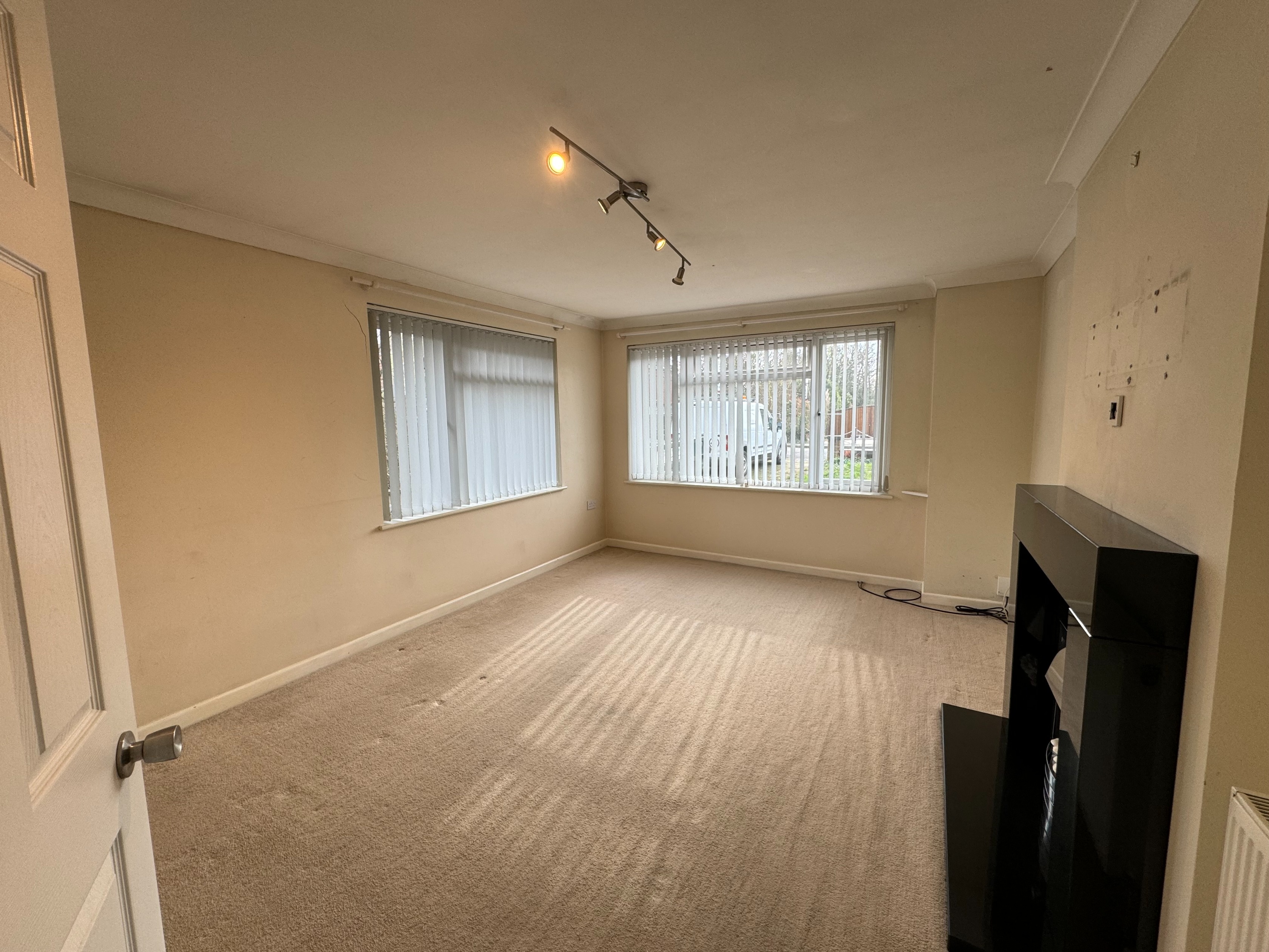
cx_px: 634
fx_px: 513
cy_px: 476
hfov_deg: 102.1
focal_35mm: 14
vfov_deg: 85.7
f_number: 2.2
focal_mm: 2.22
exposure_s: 1/121
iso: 64
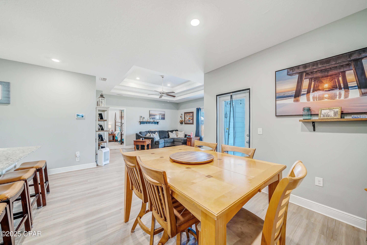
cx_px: 184
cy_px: 122
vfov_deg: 90.0
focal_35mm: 12
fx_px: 122
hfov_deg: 112.6
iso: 100
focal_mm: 12
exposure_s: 1/3.33
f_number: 5.6
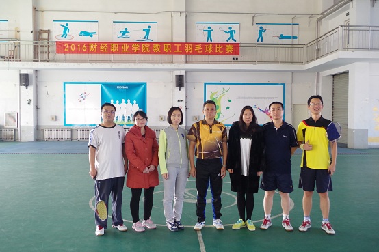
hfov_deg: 53.1
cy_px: 126
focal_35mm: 36
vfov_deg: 36.9
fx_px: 379
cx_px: 190
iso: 1600
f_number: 5
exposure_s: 1/100
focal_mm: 24.38
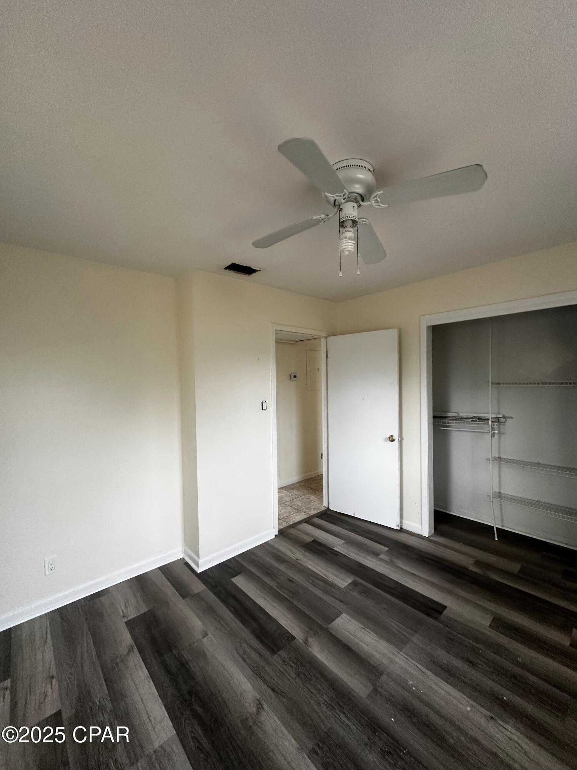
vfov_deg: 102.1
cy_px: 385
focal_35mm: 14
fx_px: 311
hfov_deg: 85.7
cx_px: 288
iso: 320
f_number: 2.2
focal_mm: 2.22
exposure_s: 1/99
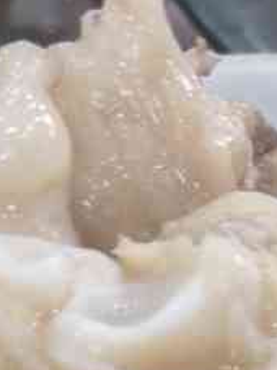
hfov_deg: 13.8
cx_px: 215
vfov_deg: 15.6
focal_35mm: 107
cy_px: 679
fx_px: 1143
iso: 250
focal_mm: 3.88
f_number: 2
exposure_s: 1/33.3
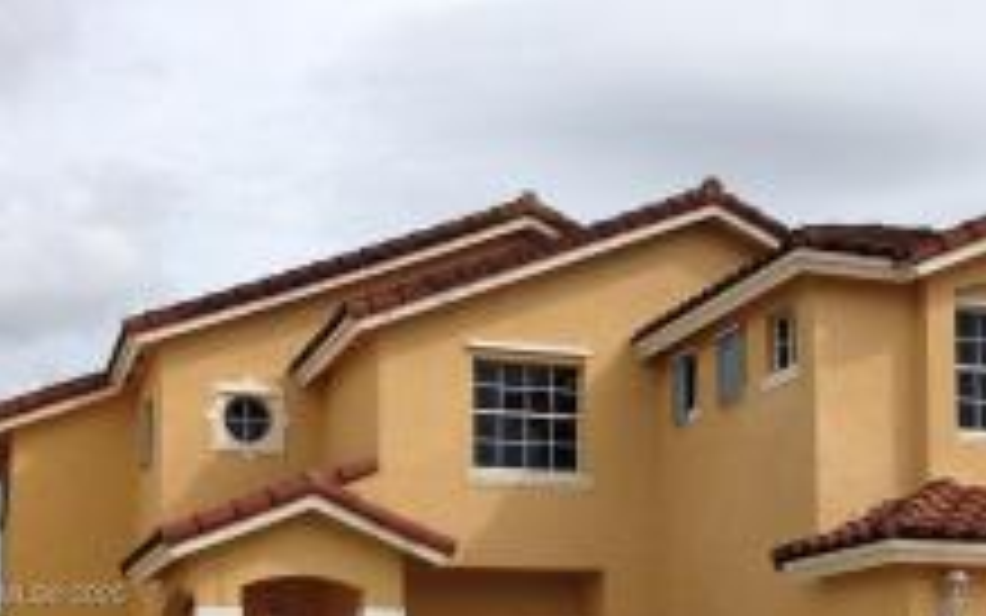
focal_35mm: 64
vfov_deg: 19.8
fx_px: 1720
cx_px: 666
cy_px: 598
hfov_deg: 31.7
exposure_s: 1/1748
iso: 50
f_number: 2.4
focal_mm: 4.13
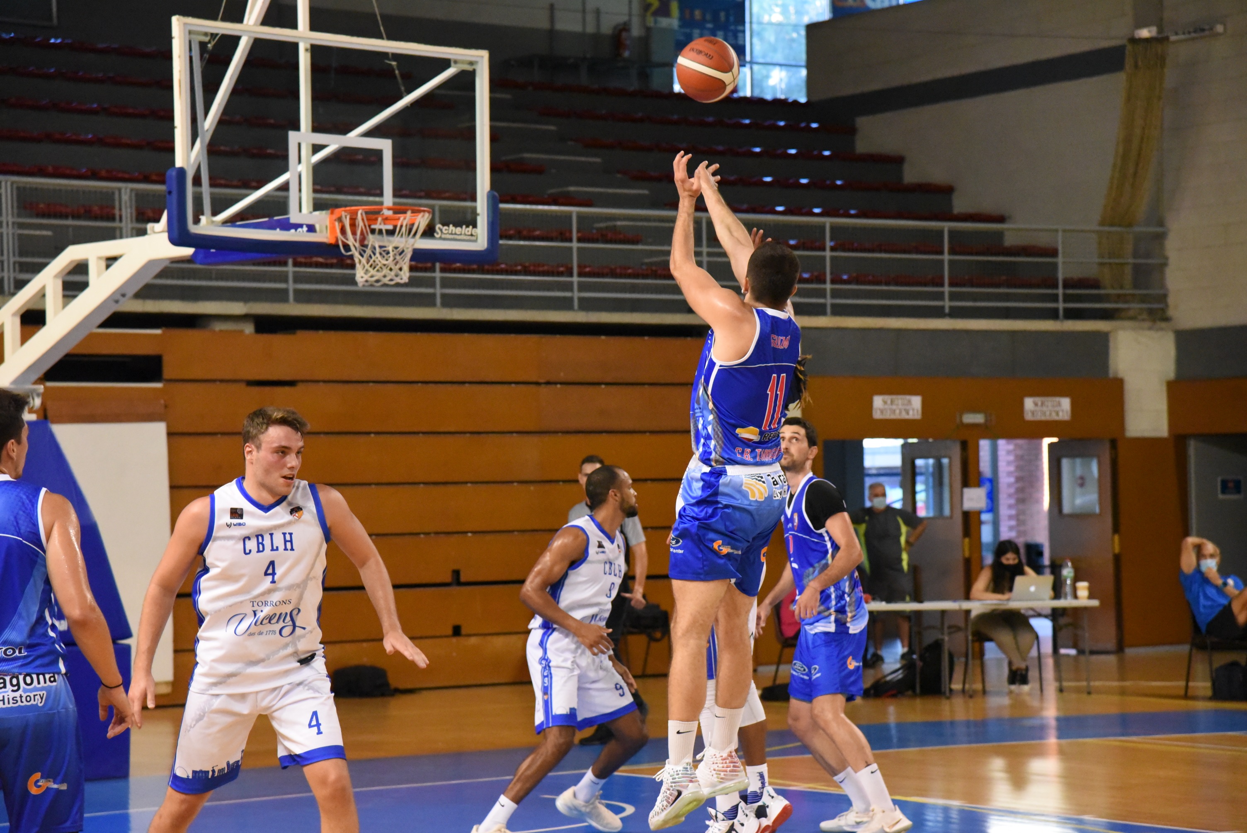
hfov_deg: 20.8
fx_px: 3396
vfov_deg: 14.0
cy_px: 416
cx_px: 624
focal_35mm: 98
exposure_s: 1/640
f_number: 5.6
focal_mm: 98
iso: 12800
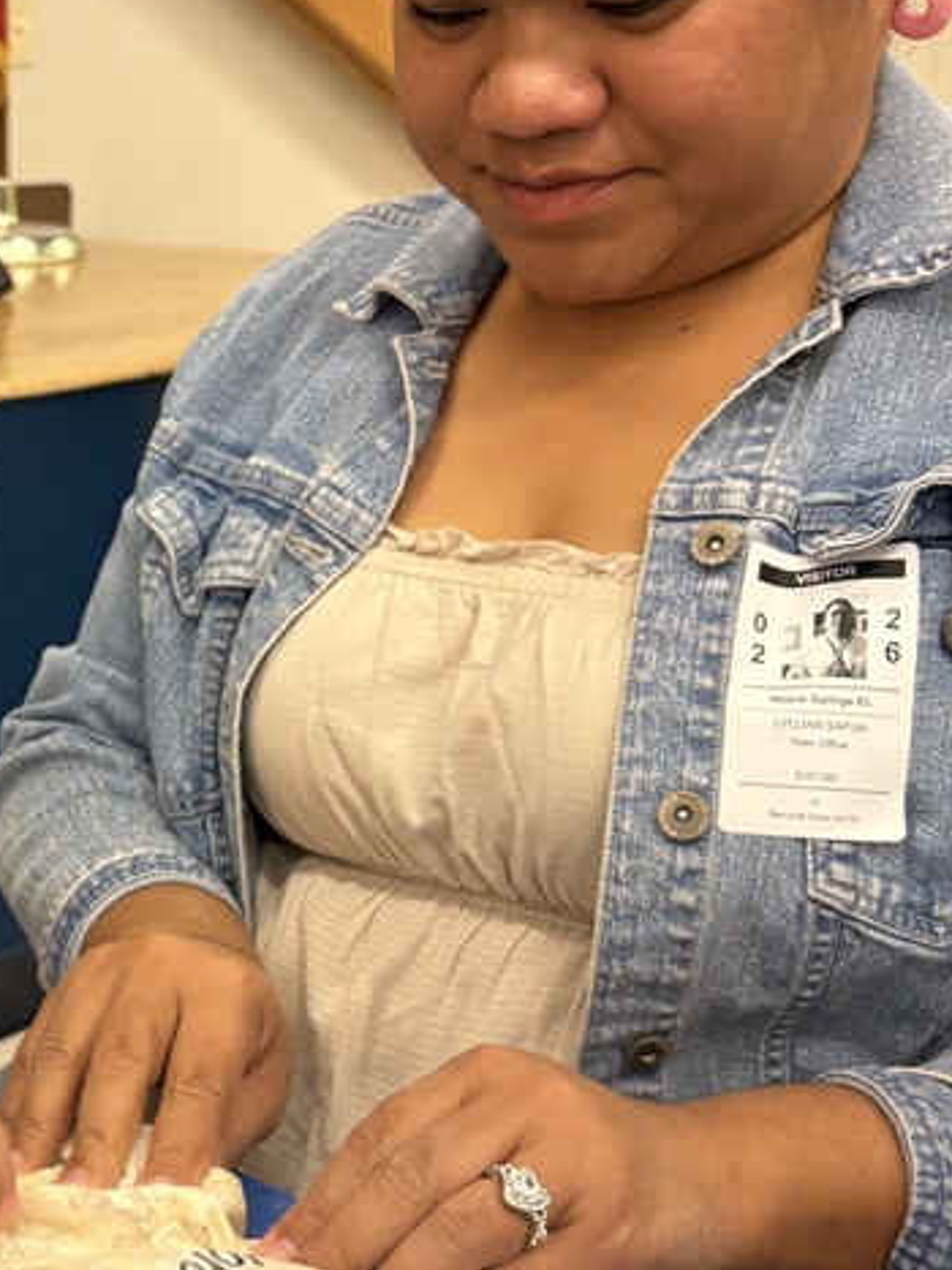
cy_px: 791
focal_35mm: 57
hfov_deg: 24.1
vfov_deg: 33.6
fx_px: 2091
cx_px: -84
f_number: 1.6
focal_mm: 5.96
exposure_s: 1/60
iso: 250
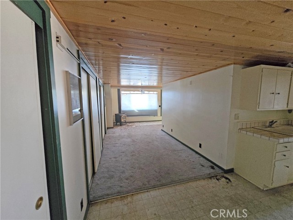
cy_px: 110
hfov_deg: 106.2
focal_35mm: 13
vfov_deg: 89.9
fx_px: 110
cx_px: 146
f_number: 2.2
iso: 1600
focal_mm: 2.2
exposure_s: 1/40
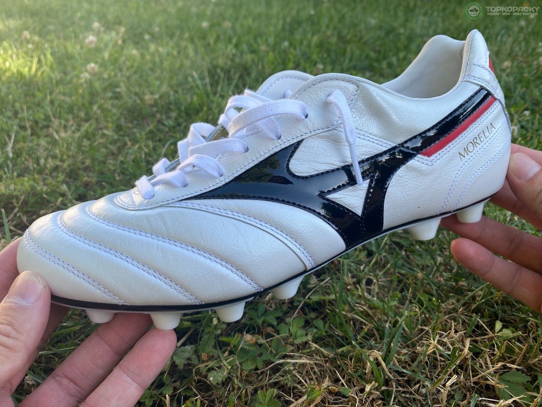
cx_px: 271
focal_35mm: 26
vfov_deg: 53.1
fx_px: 407
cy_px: 204
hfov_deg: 67.3
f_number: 1.8
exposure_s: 1/271
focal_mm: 4.25
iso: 32
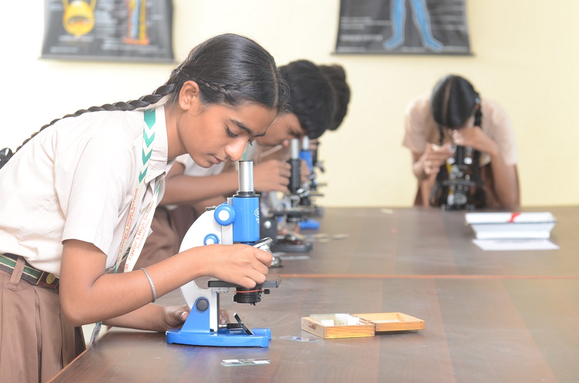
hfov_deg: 19.5
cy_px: 192
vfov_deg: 13.0
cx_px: 290
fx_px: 1685
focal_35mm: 105
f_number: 4.5
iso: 250
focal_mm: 70
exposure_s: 1/200
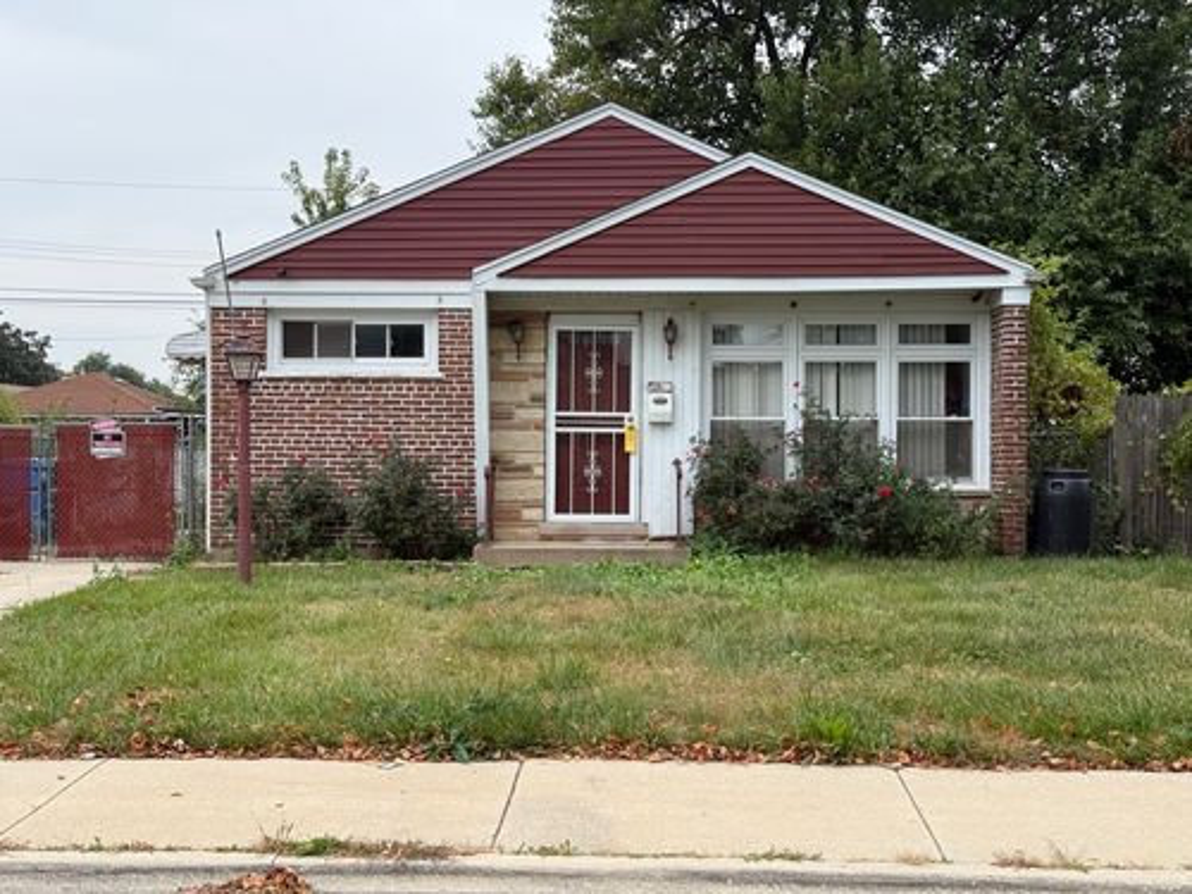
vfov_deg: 30.3
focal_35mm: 48
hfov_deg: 39.7
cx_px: 596
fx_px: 1653
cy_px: 447
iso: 80
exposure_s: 1/574
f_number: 1.78
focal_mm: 6.76
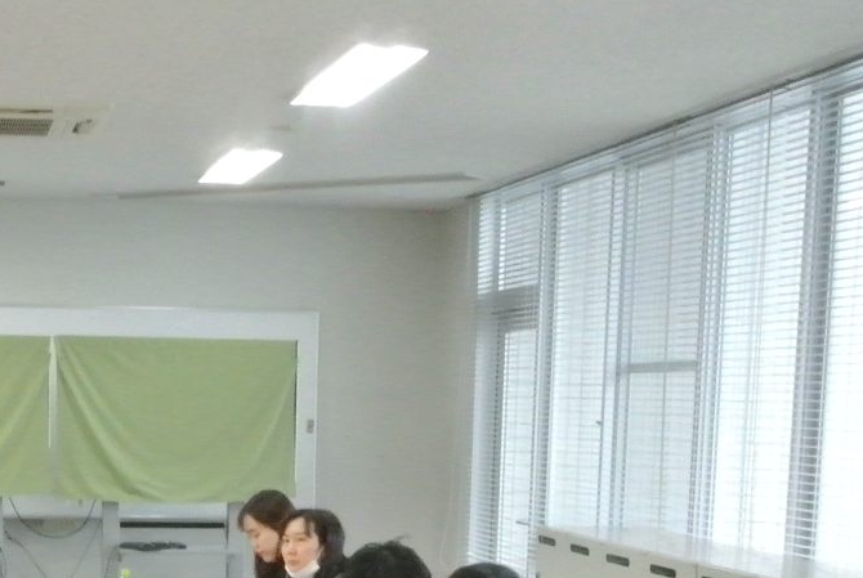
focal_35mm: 78
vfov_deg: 16.4
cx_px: 270
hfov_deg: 25.8
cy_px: 788
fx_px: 1873
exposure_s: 1/13
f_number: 16
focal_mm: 10
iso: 3200
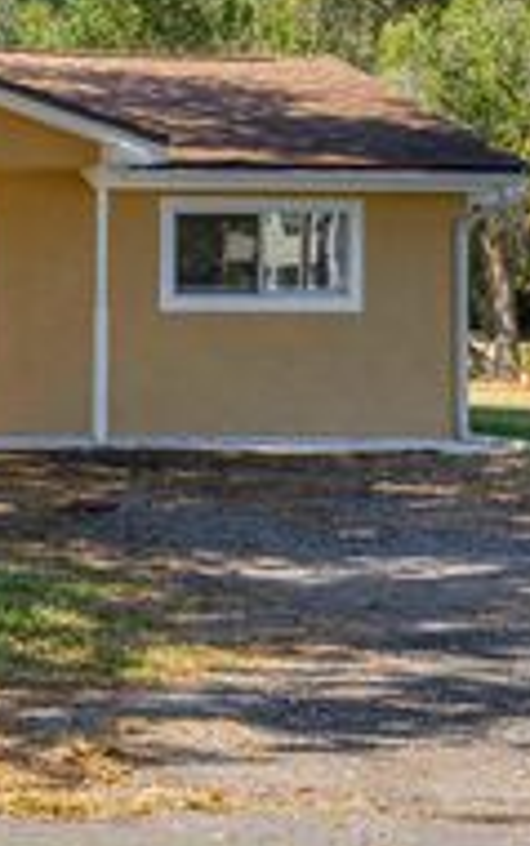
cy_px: 318
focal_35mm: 94
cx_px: -445
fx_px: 2169
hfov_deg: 12.6
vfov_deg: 22.0
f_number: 8
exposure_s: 1/250
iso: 250
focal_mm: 35
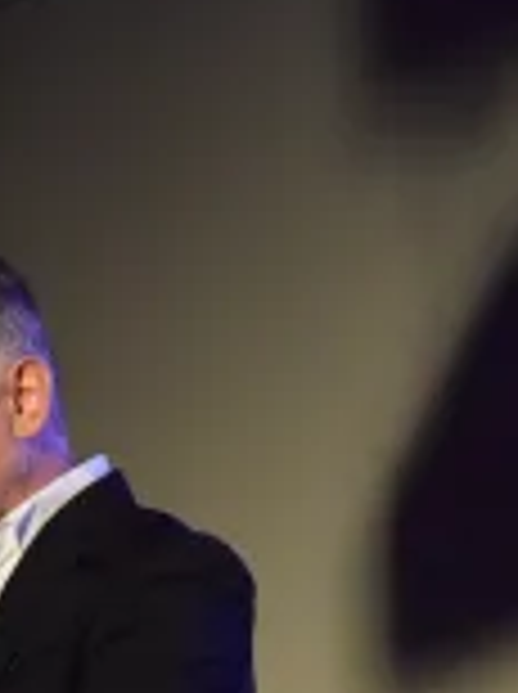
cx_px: -86
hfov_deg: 4.6
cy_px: 461
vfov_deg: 6.2
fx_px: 6388
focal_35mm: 319
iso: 12800
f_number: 7.1
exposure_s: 1/400
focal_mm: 85
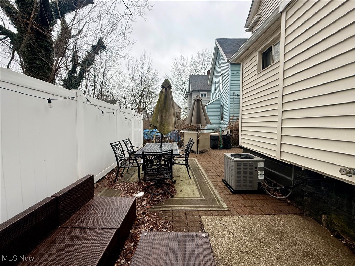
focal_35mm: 14
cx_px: 178
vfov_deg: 85.7
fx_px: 144
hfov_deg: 102.1
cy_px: 133
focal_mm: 2.22
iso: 125
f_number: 2.2
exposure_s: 1/99
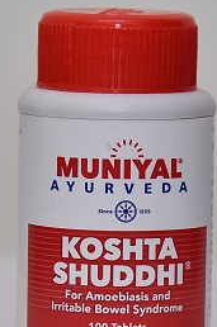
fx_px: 2224
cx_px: 128
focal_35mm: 245
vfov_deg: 8.4
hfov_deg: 5.6
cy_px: 205
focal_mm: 120
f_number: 5.6
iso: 1600
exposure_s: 1/160
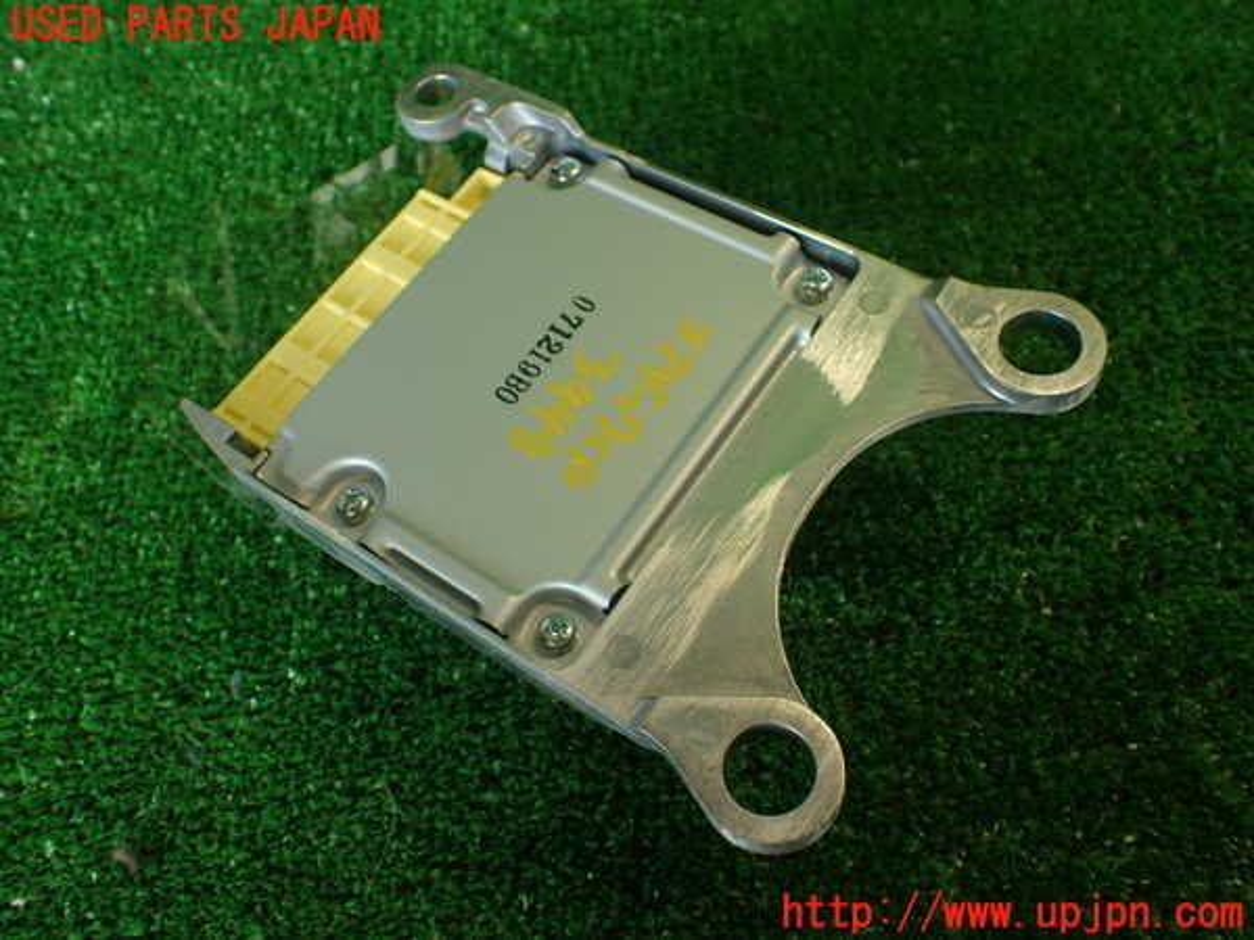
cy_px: 470
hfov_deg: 56.8
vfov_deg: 44.2
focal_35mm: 32
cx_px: 627
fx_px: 1159
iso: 200
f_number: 2.4
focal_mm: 5.79
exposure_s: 1/60
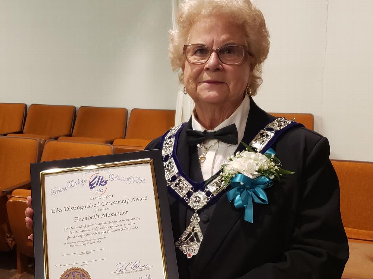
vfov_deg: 53.1
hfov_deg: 67.3
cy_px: 140
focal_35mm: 26
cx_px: 186
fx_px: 280
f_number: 1.5
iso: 250
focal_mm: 4.3
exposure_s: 1/24
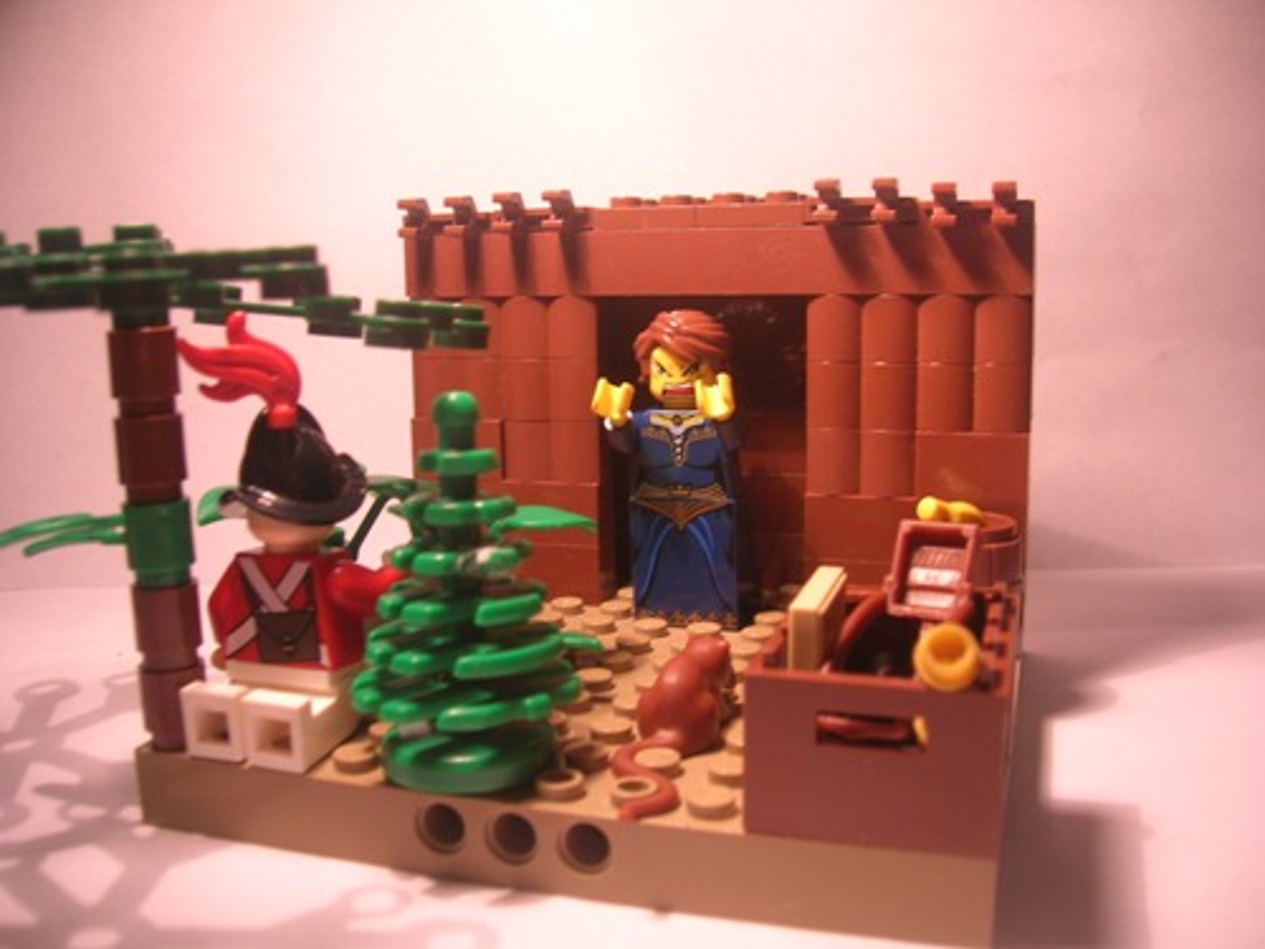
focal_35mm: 34
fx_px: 1242
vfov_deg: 41.8
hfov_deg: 54.0
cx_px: 632
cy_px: 474
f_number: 2.9
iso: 50
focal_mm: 5.7
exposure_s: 1/37.3
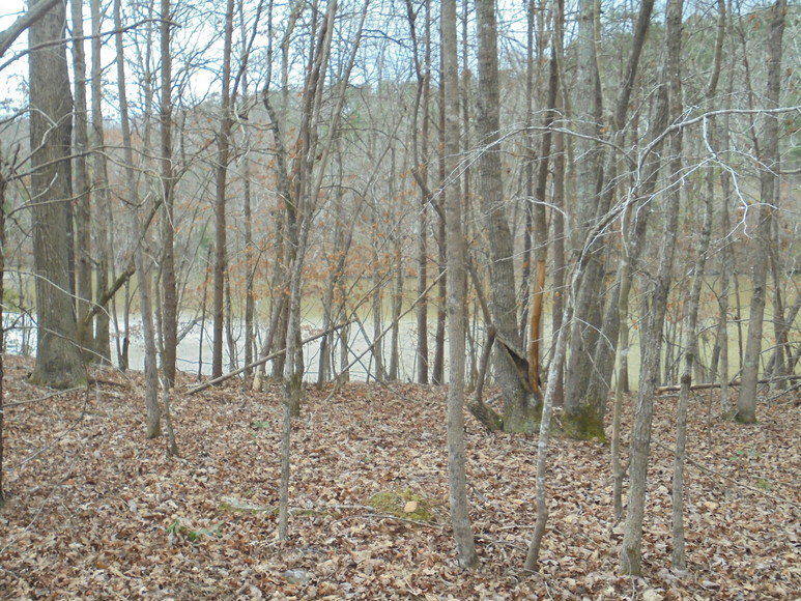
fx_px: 995
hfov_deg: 43.8
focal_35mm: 43
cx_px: 400
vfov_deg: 33.6
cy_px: 300
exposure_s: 1/250
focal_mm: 7.8
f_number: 4.5
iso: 160
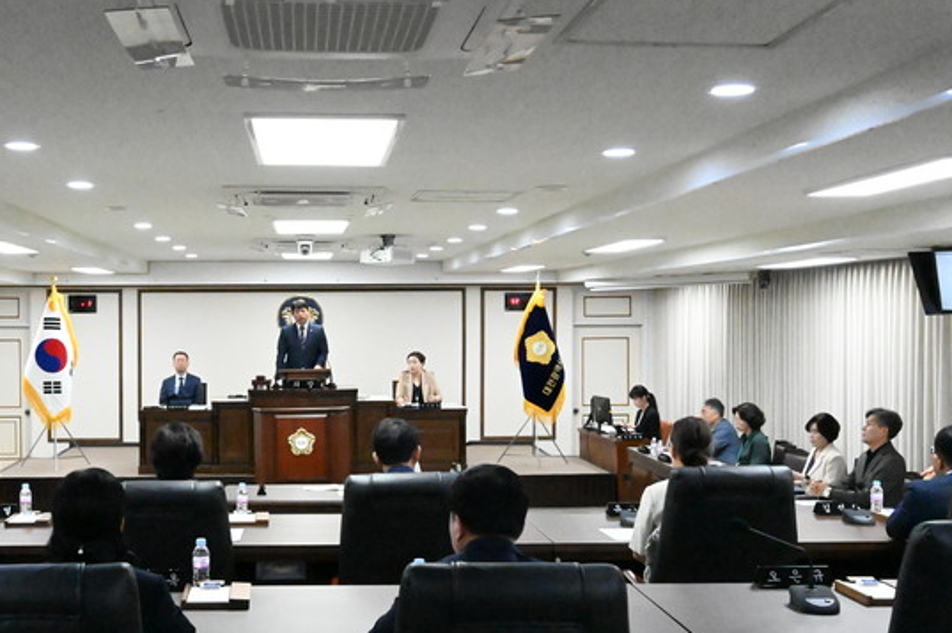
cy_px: 349
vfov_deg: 29.3
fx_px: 1208
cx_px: 306
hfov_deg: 42.3
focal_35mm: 46
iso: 51200
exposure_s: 1/640
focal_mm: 31.5
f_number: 11
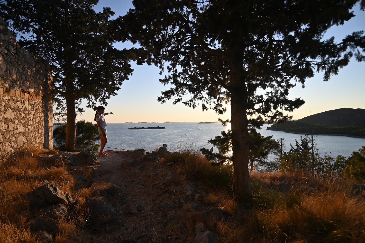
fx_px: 182
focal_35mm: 18
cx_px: 182
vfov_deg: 67.4
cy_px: 122
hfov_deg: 90.0
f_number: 4
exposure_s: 1/3200
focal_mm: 12
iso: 250
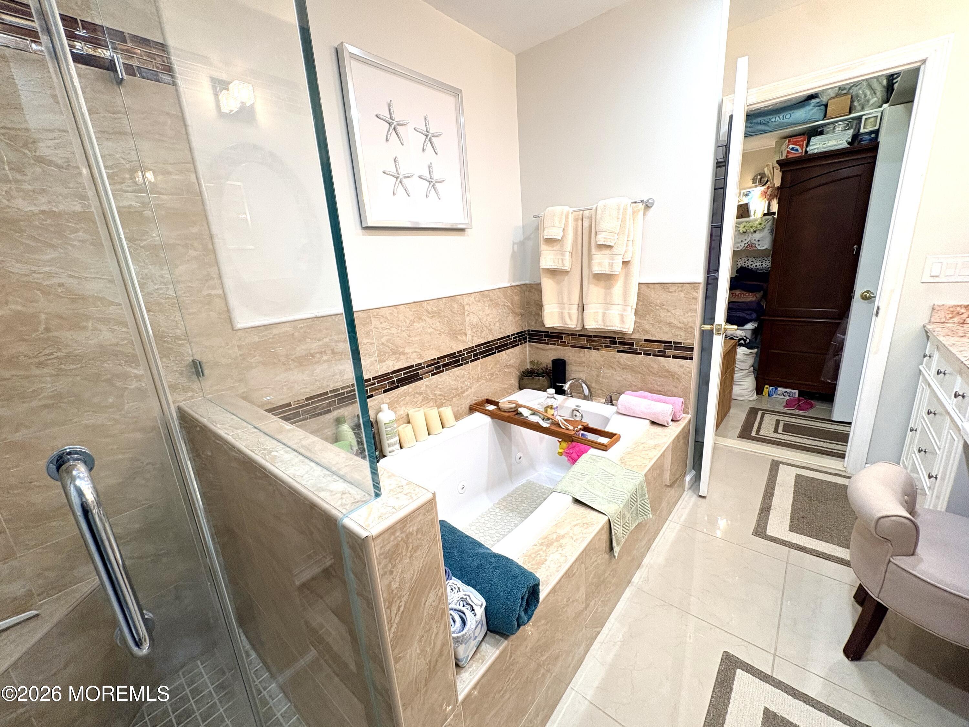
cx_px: 484
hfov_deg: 102.1
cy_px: 364
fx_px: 392
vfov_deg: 85.7
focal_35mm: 14
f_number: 2.2
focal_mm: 2.22
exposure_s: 1/60
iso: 160
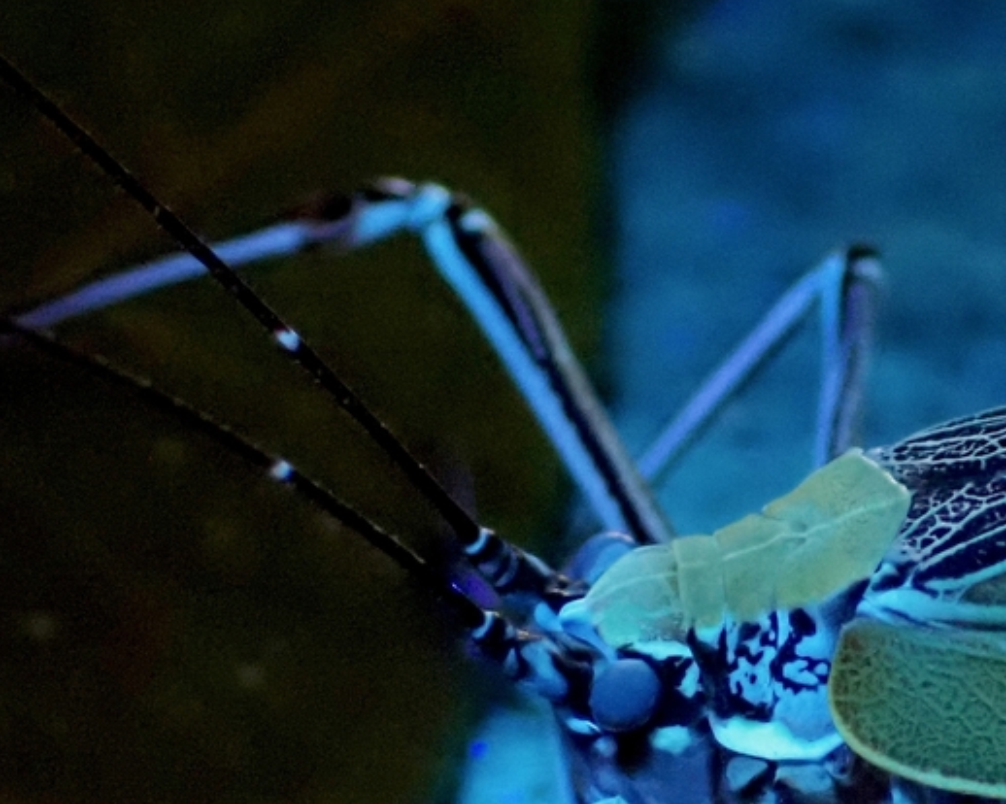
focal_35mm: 189
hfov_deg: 10.2
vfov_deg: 8.2
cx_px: 924
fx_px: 5625
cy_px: 673
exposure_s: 1/25
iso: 1600
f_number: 4.5
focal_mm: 15.66
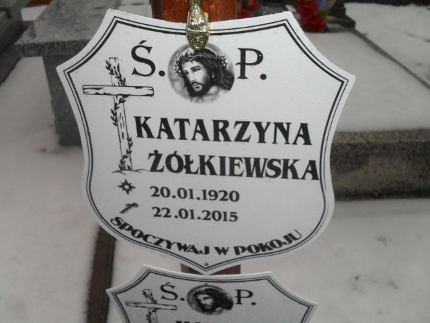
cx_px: 215
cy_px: 162
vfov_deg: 40.7
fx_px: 435
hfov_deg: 52.6
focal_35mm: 35
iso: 100
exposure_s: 1/500
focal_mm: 6.3
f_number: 3.2
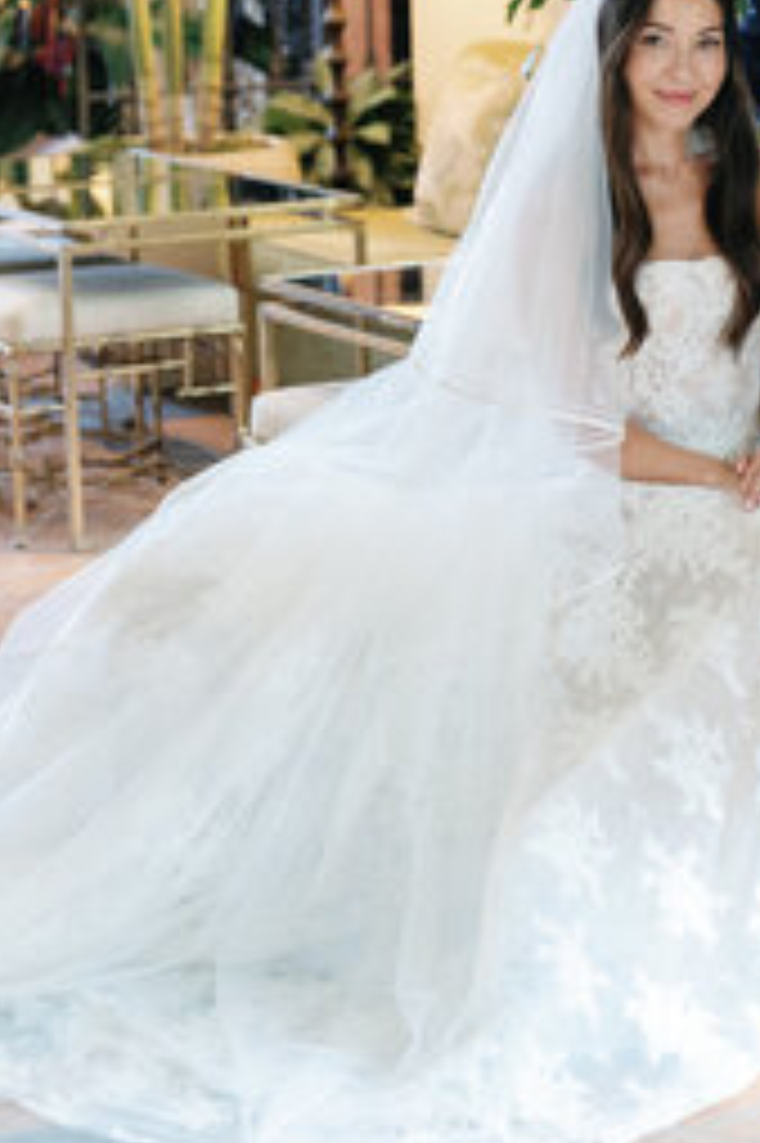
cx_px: 576
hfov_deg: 11.6
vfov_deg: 17.0
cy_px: 27
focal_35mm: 118
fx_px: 3741
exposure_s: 1/80
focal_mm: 50
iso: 1000
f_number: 2
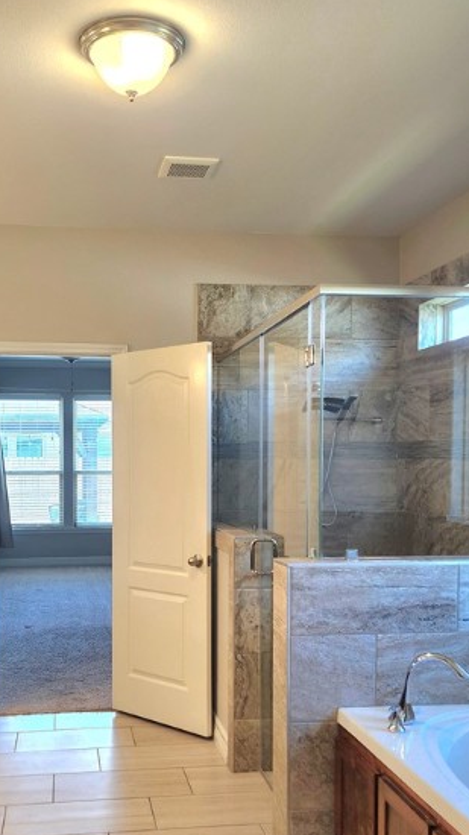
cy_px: 493
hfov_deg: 33.4
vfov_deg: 56.3
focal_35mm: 35
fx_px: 775
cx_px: 162
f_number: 1.8
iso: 125
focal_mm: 5.54
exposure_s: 1/120
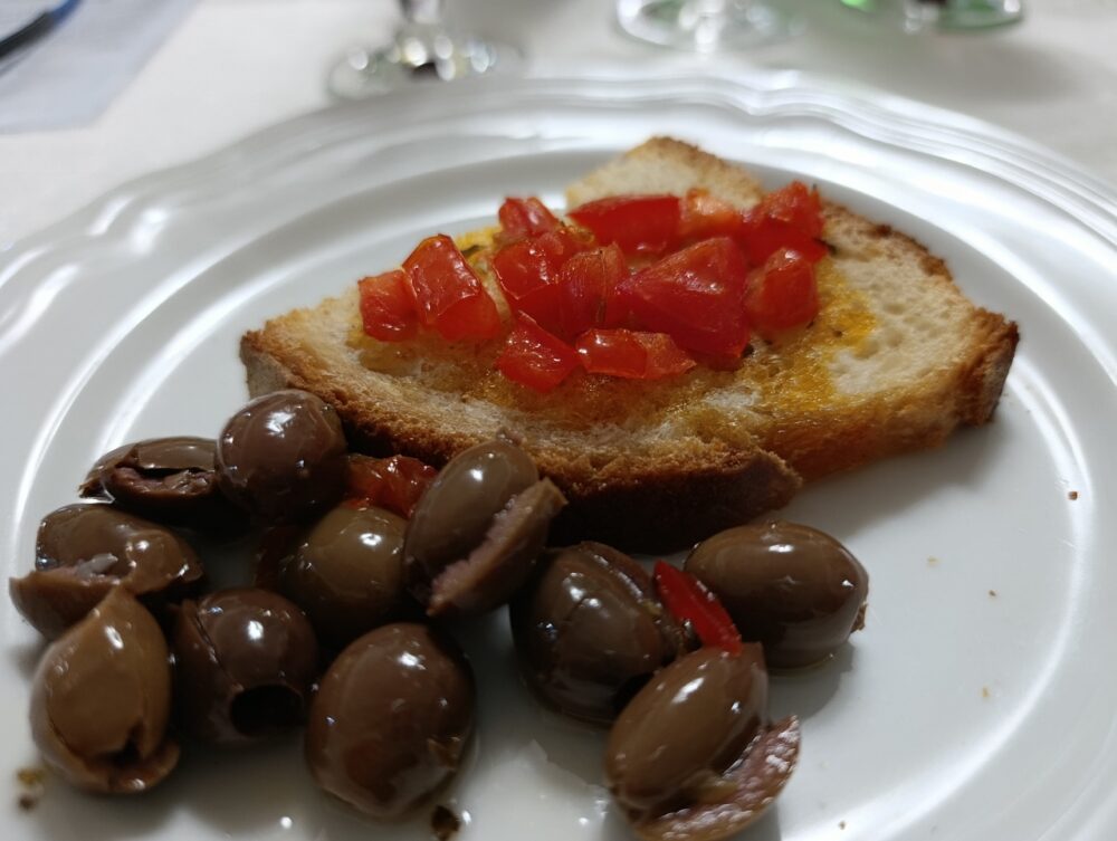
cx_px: 558
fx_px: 743
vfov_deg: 59.0
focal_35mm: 23
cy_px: 420
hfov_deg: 73.8
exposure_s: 1/50
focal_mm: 6.11
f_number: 1.65
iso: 632
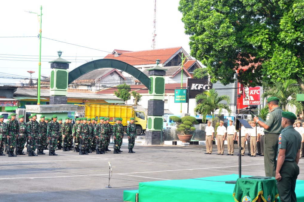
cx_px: 153
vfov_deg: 19.9
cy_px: 102
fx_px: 578
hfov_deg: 29.4
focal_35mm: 69
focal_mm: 45
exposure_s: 1/80
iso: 400
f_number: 11
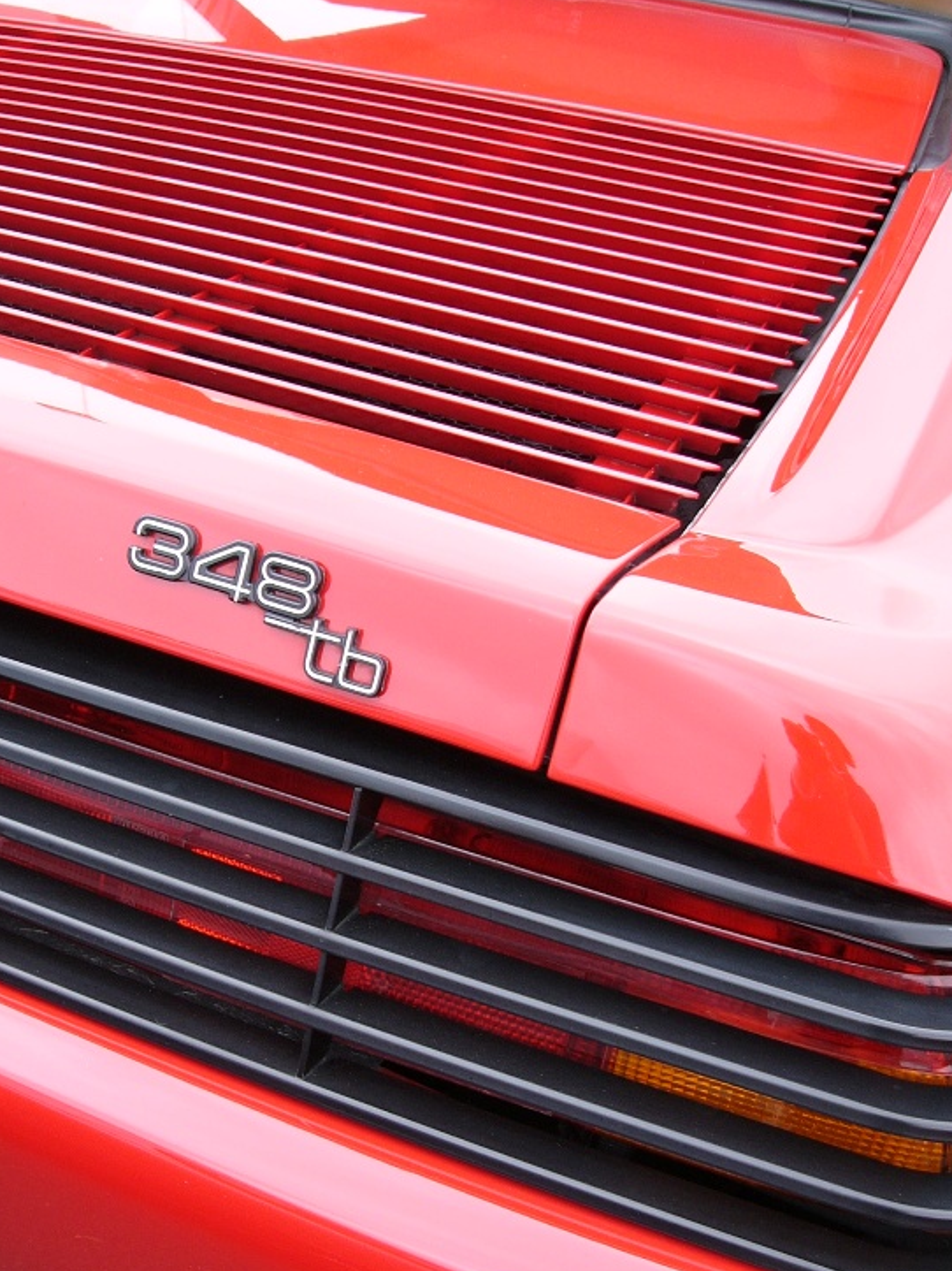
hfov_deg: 28.4
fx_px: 1871
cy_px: 759
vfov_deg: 37.4
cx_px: 332
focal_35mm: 51
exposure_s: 1/80
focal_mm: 6
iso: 50
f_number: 2.8
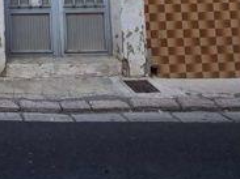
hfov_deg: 31.8
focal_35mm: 50
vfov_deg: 22.4
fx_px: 346
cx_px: -49
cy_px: -107
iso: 50
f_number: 2.2
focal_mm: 2.2
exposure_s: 1/201
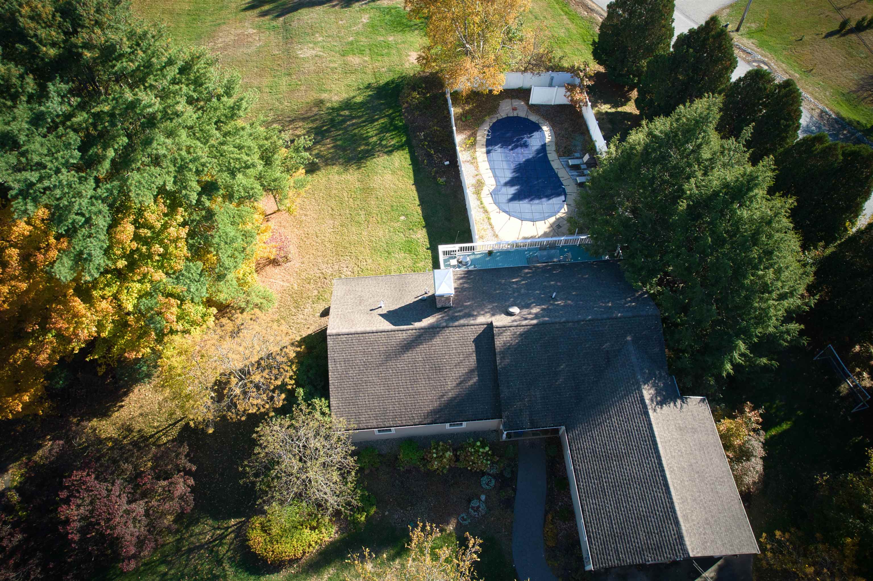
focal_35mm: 22
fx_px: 533
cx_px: 436
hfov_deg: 78.6
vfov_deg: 57.2
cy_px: 290
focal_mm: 8.38
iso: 100
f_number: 2.8
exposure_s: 1/160
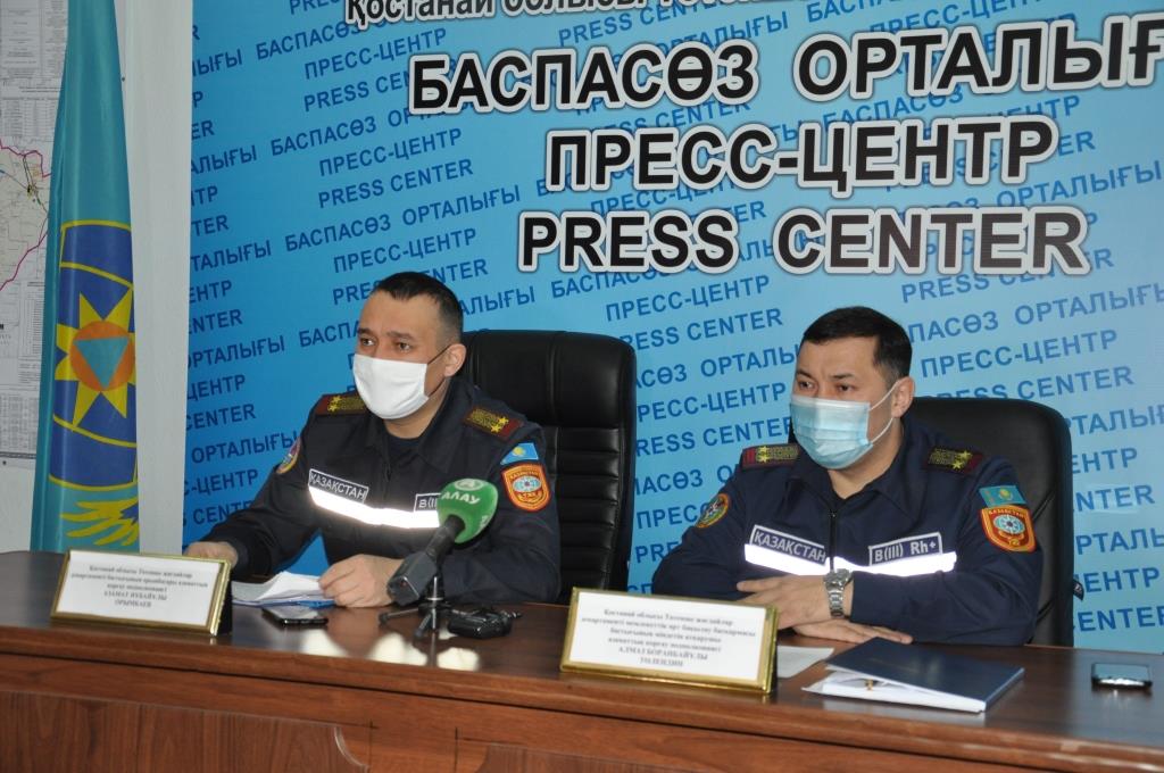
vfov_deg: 23.7
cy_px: 386
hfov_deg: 35.1
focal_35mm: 57
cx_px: 582
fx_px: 1841
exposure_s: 1/60
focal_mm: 38
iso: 800
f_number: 4.5
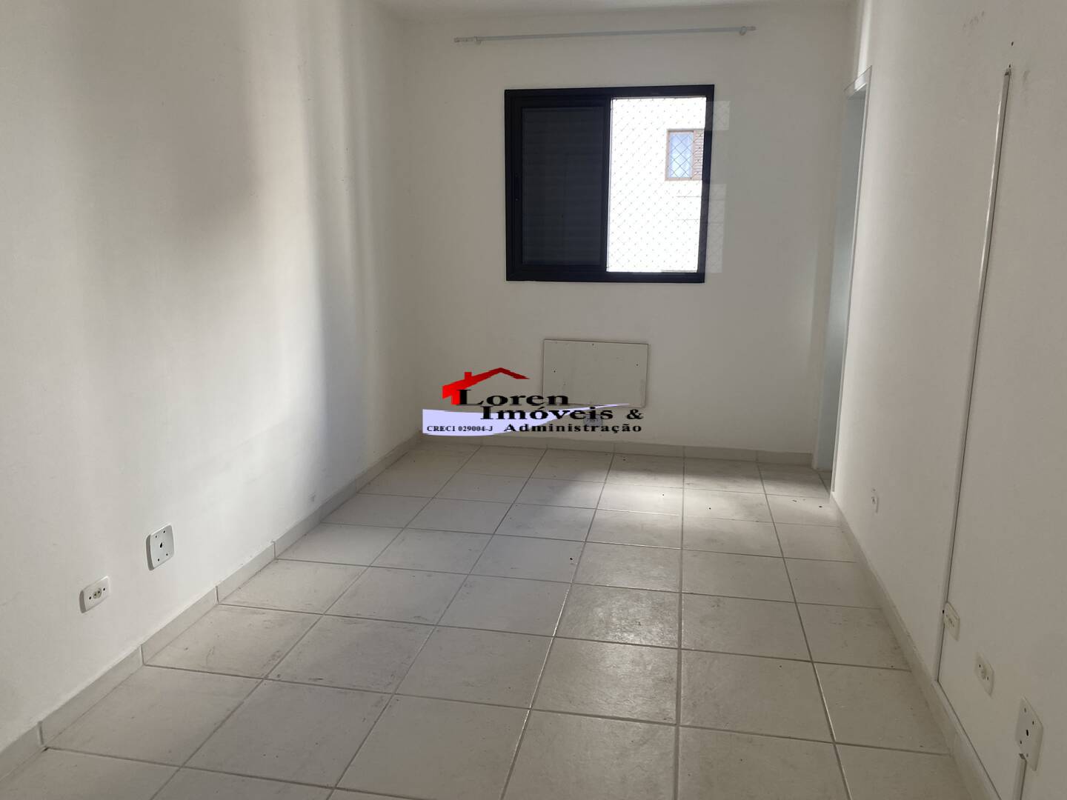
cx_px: 534
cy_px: 400
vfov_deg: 53.1
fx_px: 801
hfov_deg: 67.3
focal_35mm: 26
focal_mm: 4.25
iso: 80
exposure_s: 1/121
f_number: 1.8
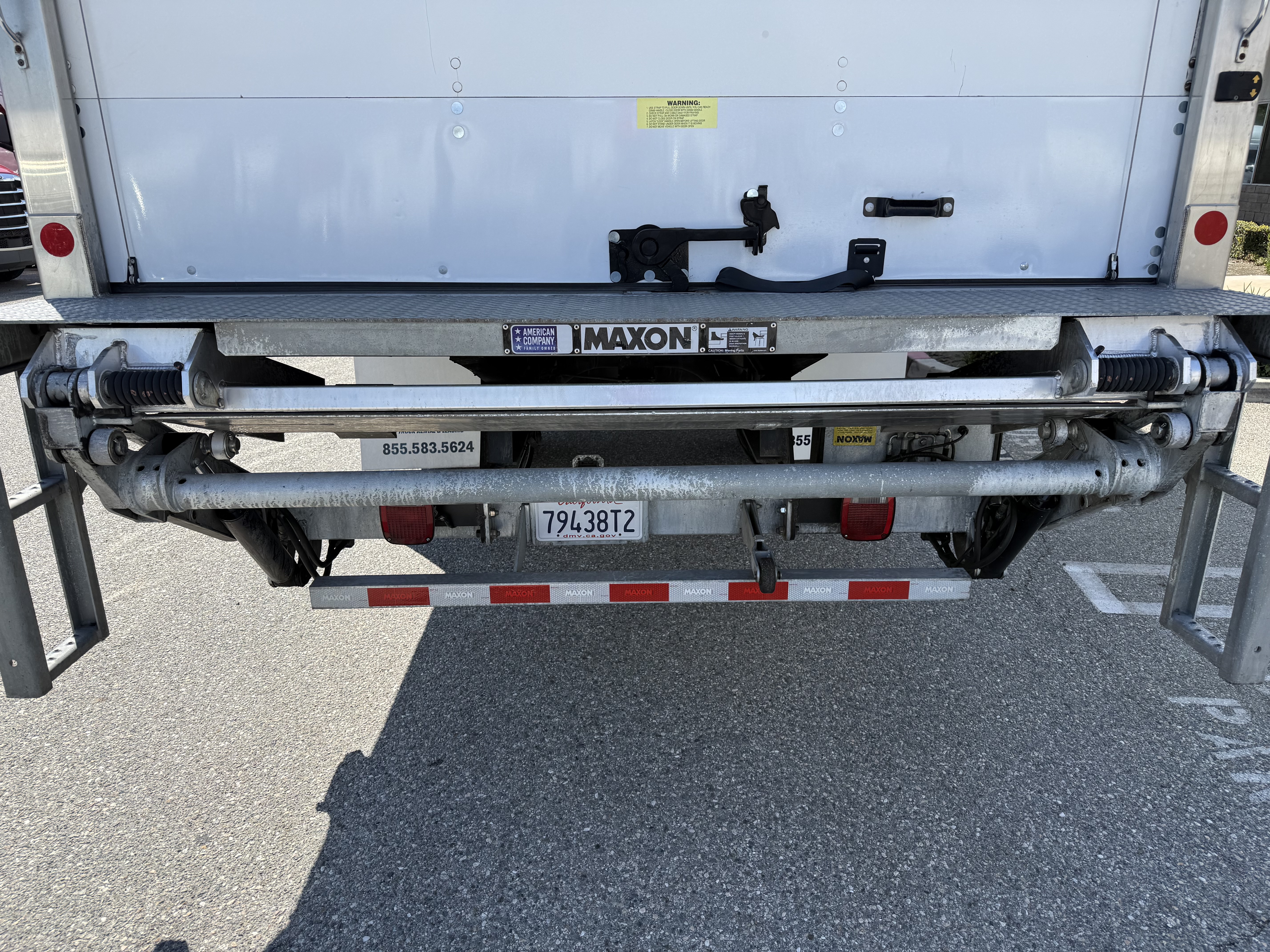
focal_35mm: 24
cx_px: 635
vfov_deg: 56.8
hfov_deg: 71.6
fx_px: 881
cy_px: 476
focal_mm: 6.76
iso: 80
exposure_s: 1/2703
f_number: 1.78
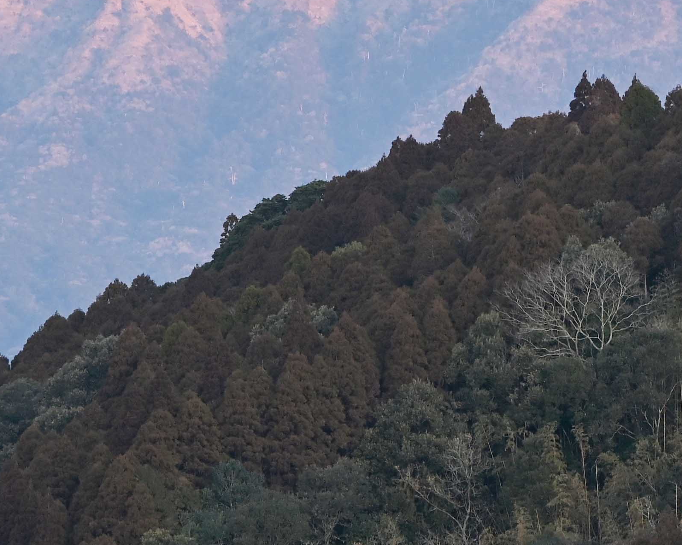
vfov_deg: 2.9
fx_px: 10759
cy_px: 232
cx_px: -250
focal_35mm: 533
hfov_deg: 3.6
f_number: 8
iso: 400
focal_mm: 150
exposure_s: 1/50
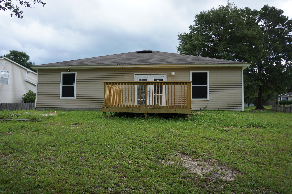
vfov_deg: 47.8
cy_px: 97
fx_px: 219
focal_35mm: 27
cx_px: 146
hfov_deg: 67.4
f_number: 4
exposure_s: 1/250
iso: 100
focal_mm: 18
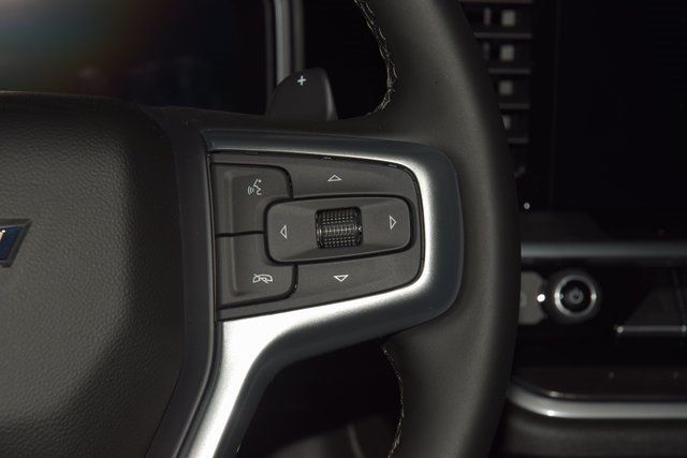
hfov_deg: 19.5
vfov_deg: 13.0
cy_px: 229
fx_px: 2004
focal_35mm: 105
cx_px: 344
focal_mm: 70
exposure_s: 1/125
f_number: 8
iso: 100
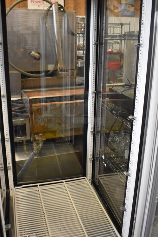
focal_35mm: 33
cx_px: 67
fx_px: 217
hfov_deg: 39.9
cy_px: 107
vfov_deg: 57.1
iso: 2500
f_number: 3.5
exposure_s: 1/125
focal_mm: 18
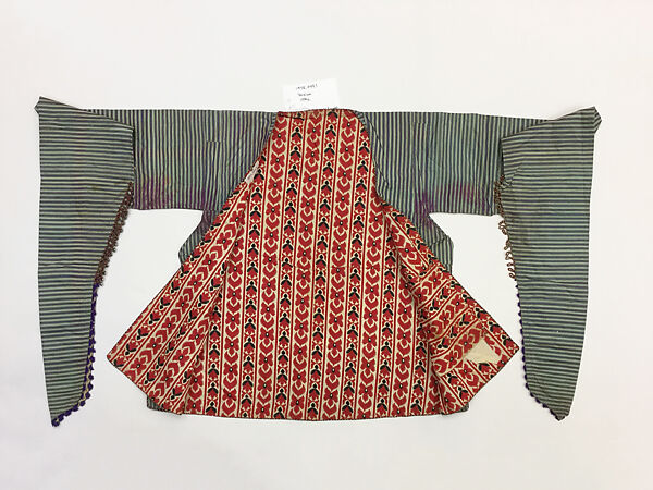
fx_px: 585
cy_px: 245
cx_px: 326
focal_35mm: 31
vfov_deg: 45.4
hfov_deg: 58.4
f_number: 2.4
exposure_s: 1/30
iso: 32
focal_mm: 3.3
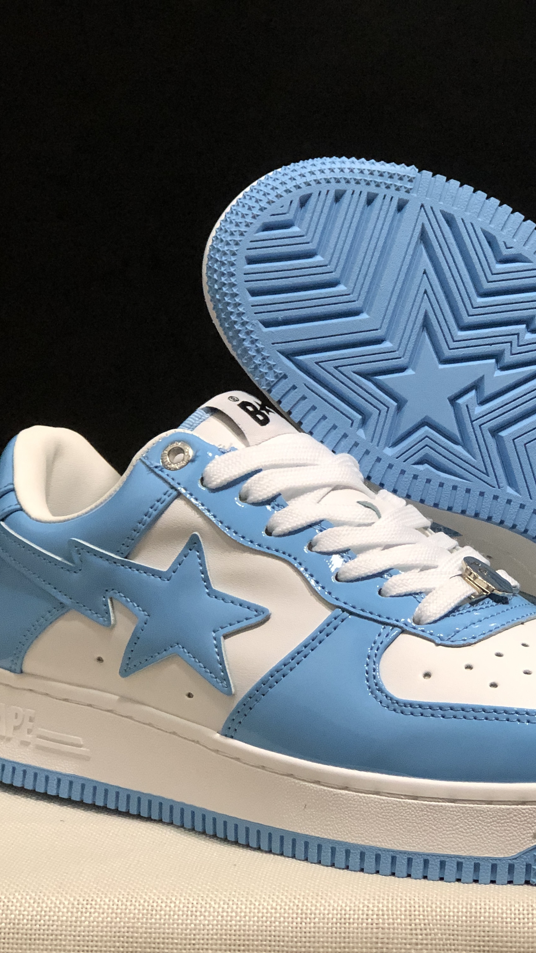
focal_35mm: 83
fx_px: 2097
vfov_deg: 25.6
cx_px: 402
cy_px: 477
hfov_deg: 14.5
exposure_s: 1/30
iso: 64
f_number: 2.8
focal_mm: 6.6
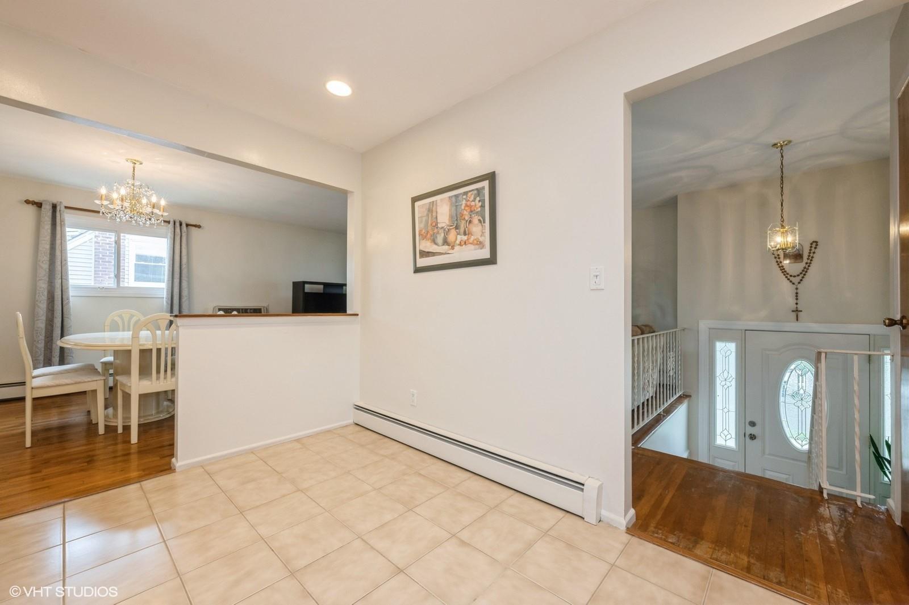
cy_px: 302
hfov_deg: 104.3
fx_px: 353
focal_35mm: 14
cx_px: 454
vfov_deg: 81.2
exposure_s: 1/13
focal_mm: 14
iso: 400
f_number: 11
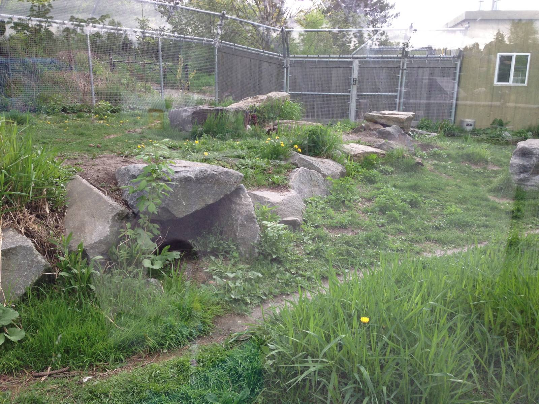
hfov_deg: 55.4
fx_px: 514
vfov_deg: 42.9
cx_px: 270
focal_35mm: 33
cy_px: 202
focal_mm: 4.13
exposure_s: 1/120
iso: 64
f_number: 2.4
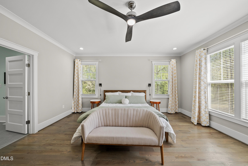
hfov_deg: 112.6
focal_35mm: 12
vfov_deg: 90.1
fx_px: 83
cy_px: 83
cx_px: 124
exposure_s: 1/30
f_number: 7.1
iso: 640
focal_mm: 12
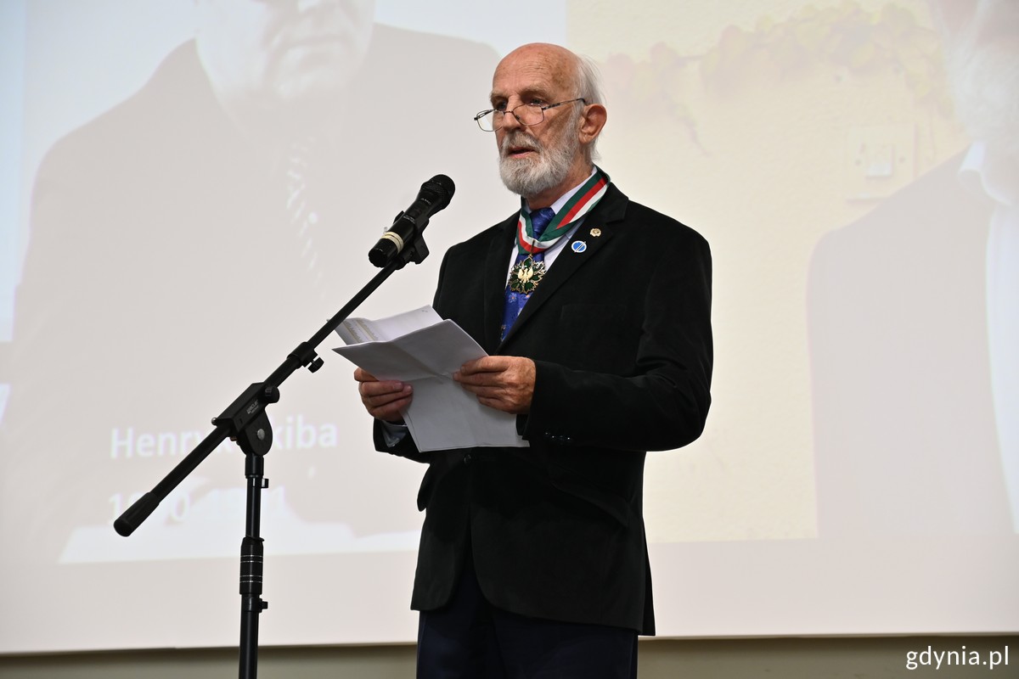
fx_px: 2972
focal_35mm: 105
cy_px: 340
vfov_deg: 13.0
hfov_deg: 19.5
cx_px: 510
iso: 400
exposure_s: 1/50
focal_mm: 70
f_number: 4.5
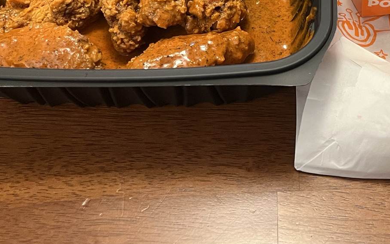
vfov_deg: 19.7
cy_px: -70
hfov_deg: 32.6
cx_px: 306
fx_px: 648
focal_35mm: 61
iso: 320
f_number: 1.6
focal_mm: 5.1
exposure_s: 1/60
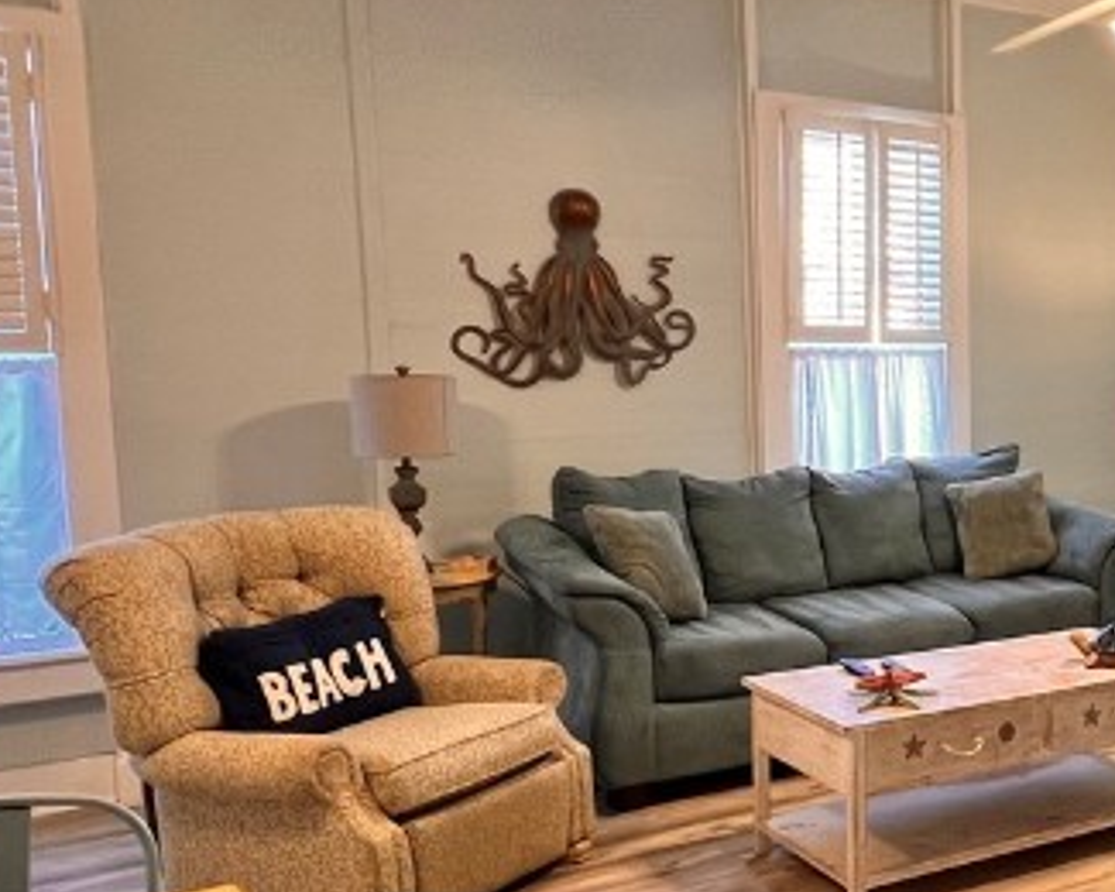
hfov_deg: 39.4
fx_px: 1320
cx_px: 1156
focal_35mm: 40
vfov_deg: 37.3
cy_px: 467
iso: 125
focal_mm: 1.57
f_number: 1.8
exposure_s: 1/60
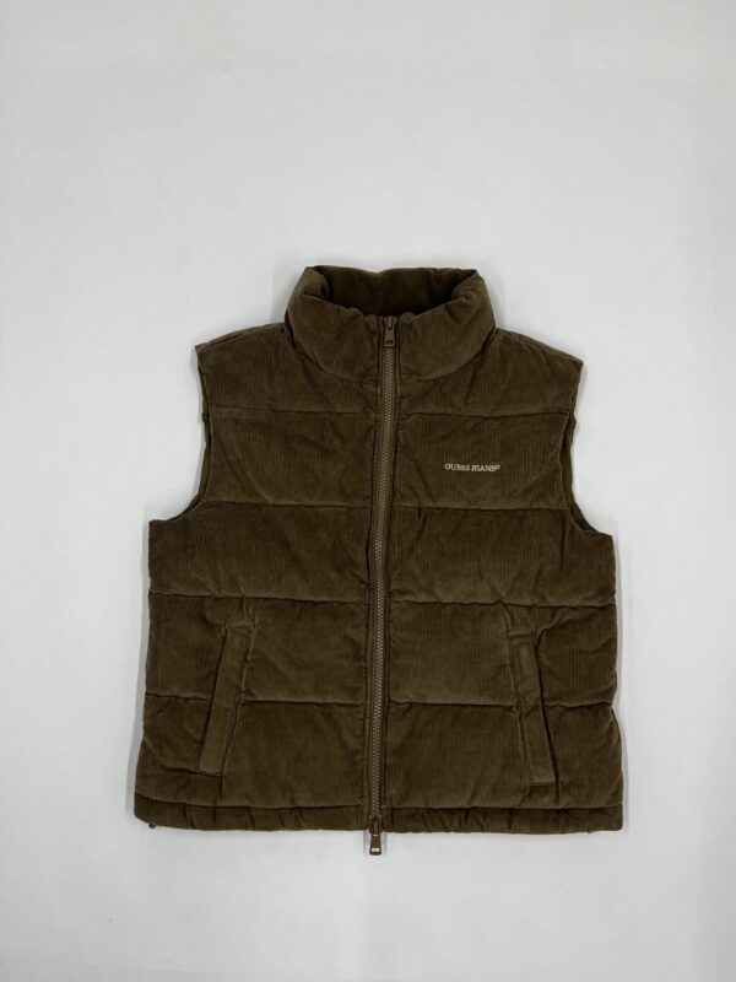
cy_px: 491
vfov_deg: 67.3
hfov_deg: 53.1
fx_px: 737
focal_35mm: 26
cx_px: 368
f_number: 1.6
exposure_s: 1/100
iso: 100
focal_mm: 5.1
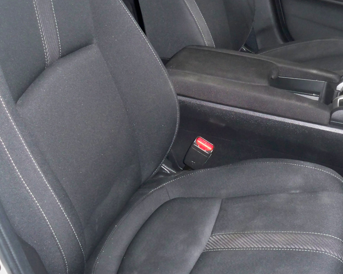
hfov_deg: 34.5
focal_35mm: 54
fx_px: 548
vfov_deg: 28.1
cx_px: 223
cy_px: 117
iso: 400
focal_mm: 6.3
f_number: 3.1
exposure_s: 1/60
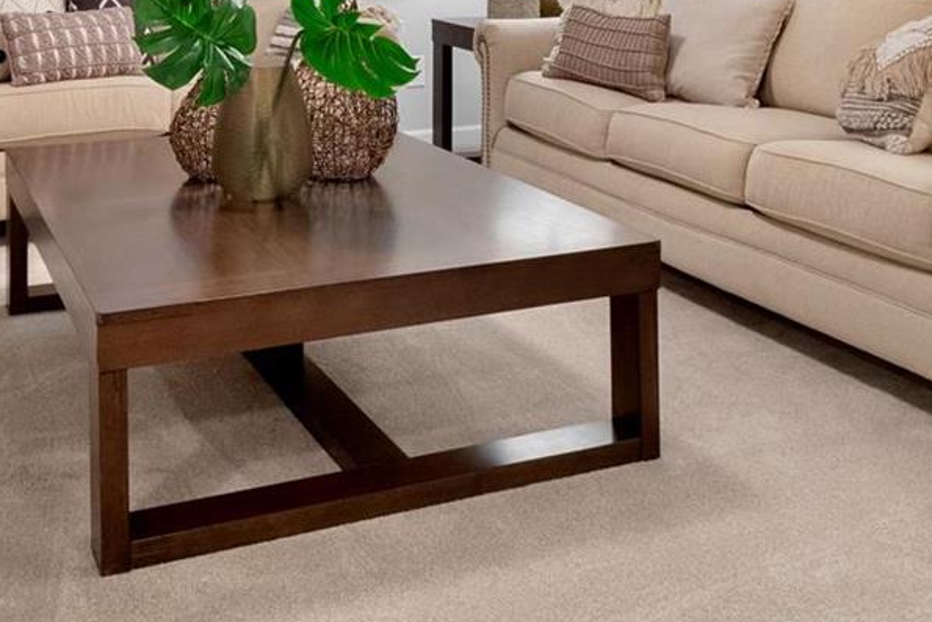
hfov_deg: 45.2
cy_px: -36
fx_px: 1113
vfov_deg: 28.7
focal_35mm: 43
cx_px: 374
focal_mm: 8
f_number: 6.3
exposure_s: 1/2
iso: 400
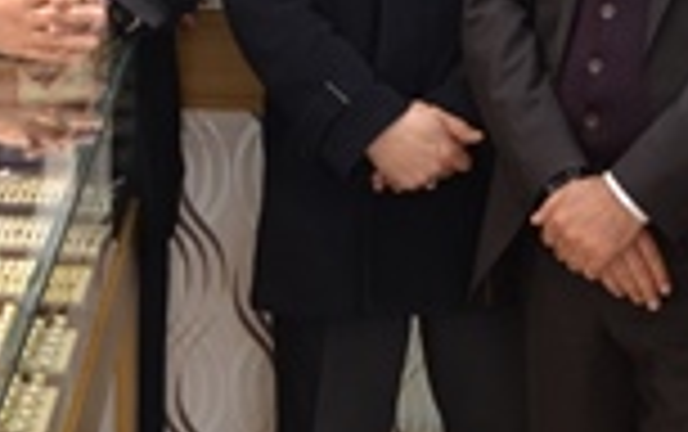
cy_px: -256
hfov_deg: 18.0
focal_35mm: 115
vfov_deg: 10.9
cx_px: 198
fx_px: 2159
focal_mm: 18
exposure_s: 1/100
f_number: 5
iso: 400
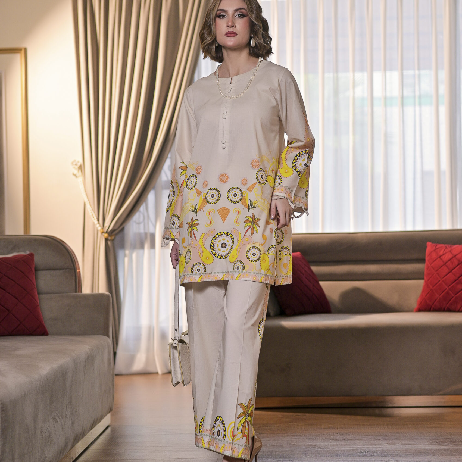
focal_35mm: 64
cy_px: 233
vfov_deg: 26.9
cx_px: 230
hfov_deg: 26.9
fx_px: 966
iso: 320
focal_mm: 50
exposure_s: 1/125
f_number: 2.8
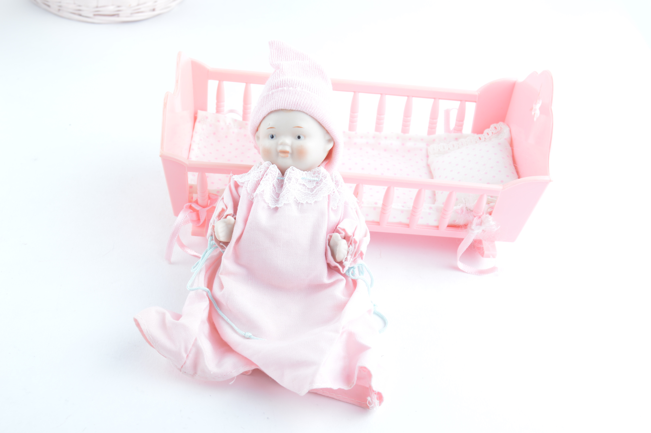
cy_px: 216
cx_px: 326
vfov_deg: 28.9
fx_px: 840
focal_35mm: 46
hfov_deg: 42.4
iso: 100
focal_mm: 31
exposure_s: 1/25
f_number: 9
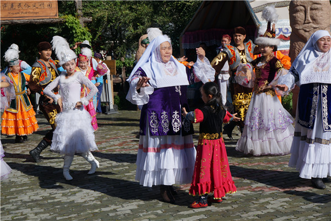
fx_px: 621
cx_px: 166
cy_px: 110
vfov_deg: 20.2
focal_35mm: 68
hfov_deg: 29.9
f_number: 8
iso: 100
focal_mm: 45
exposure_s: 1/500
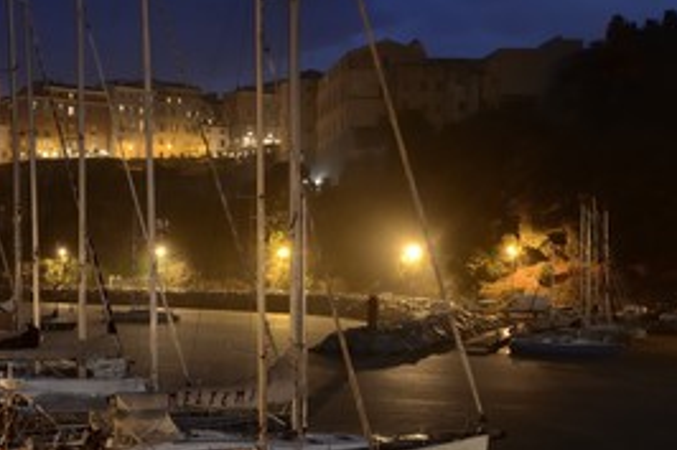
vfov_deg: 22.6
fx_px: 1128
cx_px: 160
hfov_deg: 32.7
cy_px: 262
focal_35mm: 60
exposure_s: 1/2
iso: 800
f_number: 5.6
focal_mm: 38
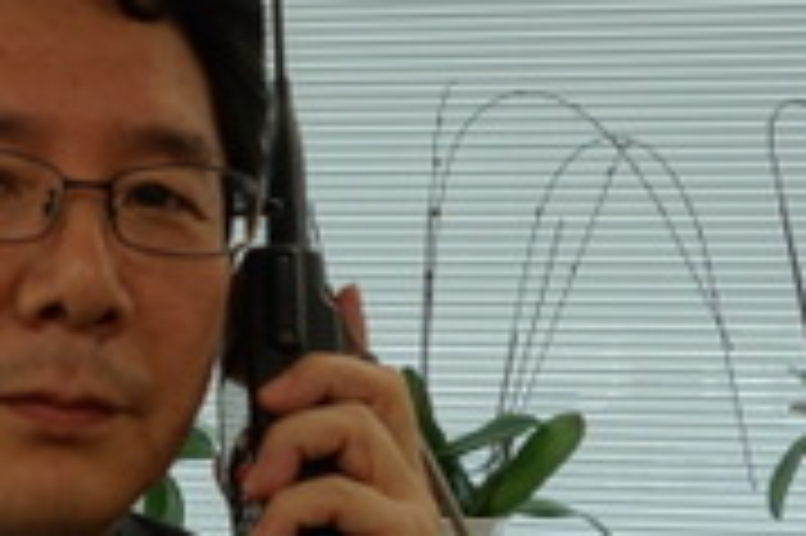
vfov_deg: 14.5
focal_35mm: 94
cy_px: 392
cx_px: 54
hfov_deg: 21.2
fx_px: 2103
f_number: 3.5
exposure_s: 1/100
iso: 125
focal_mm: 10.4
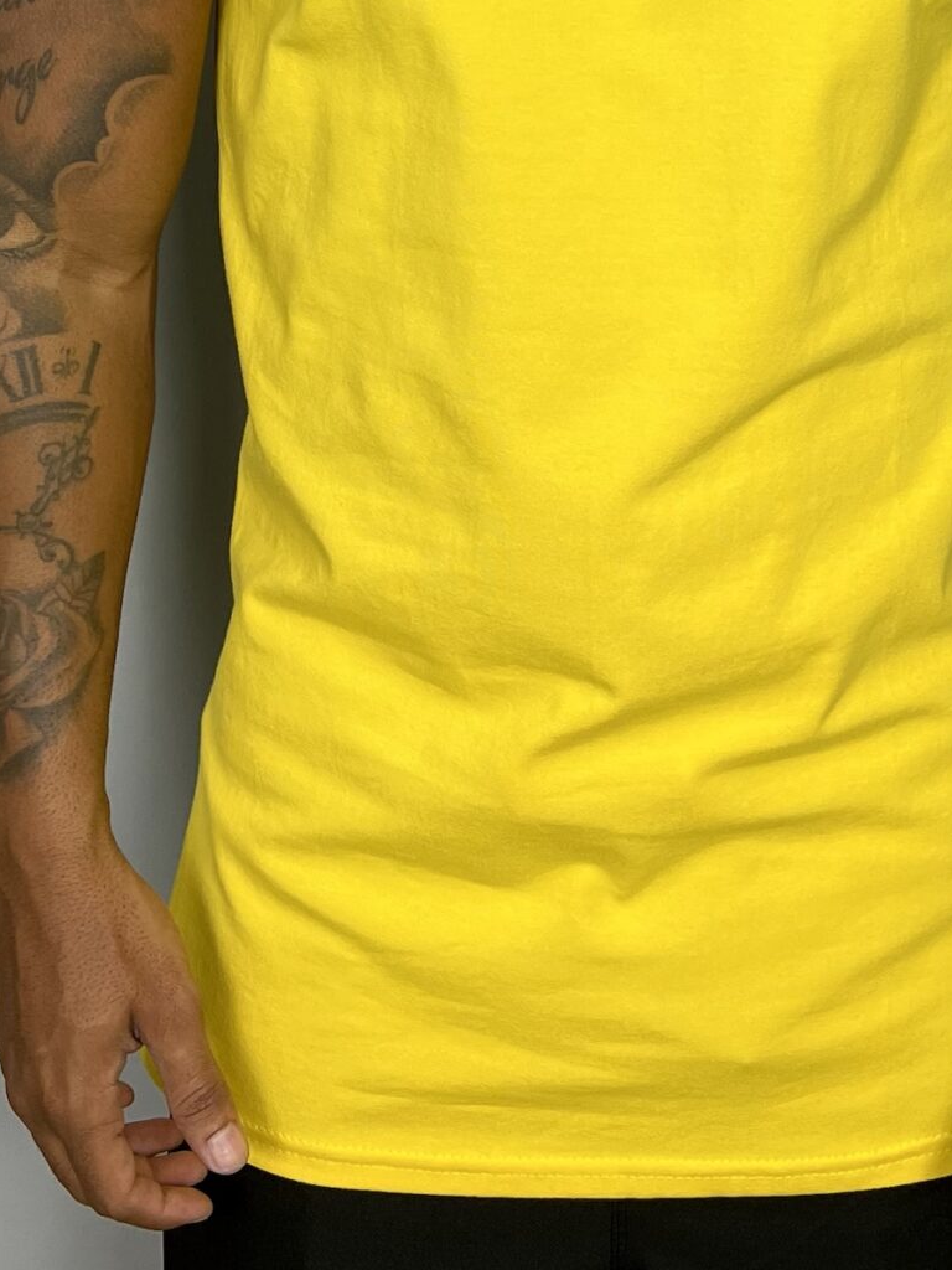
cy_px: -119
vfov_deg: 27.4
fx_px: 2383
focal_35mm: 65
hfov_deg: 22.5
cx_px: 650
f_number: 1.5
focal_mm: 5.7
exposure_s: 1/120
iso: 64
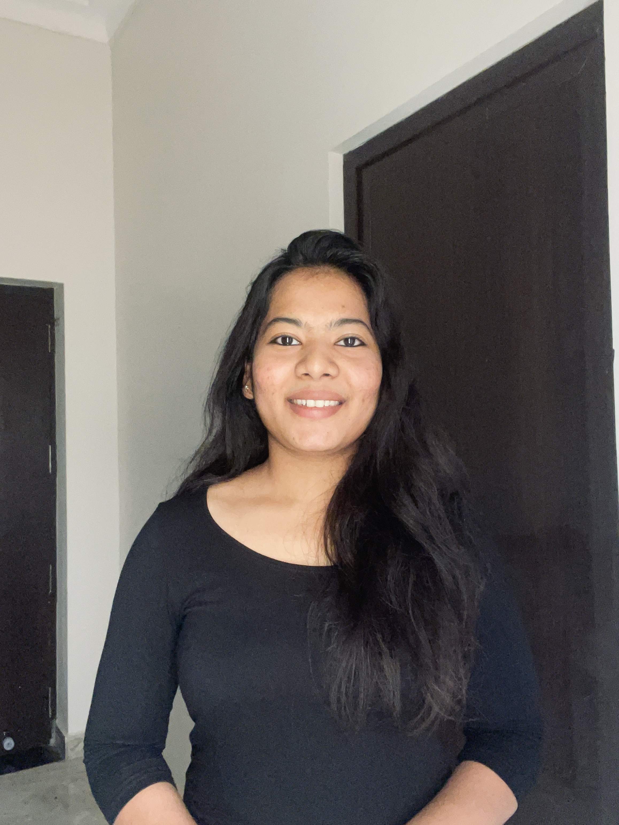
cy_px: 412
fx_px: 715
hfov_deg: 46.8
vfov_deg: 60.0
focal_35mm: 30
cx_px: 310
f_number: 2.2
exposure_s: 1/59
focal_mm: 2.71
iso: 400
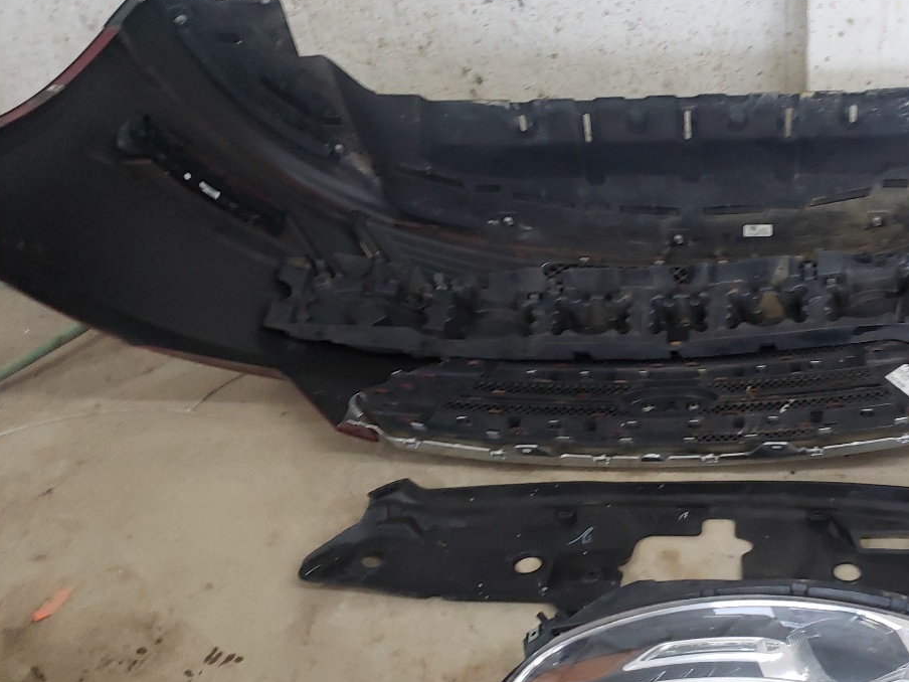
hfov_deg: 39.9
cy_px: 331
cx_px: 698
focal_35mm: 46
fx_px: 1208
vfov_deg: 31.5
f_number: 1.5
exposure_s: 1/60.2
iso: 261
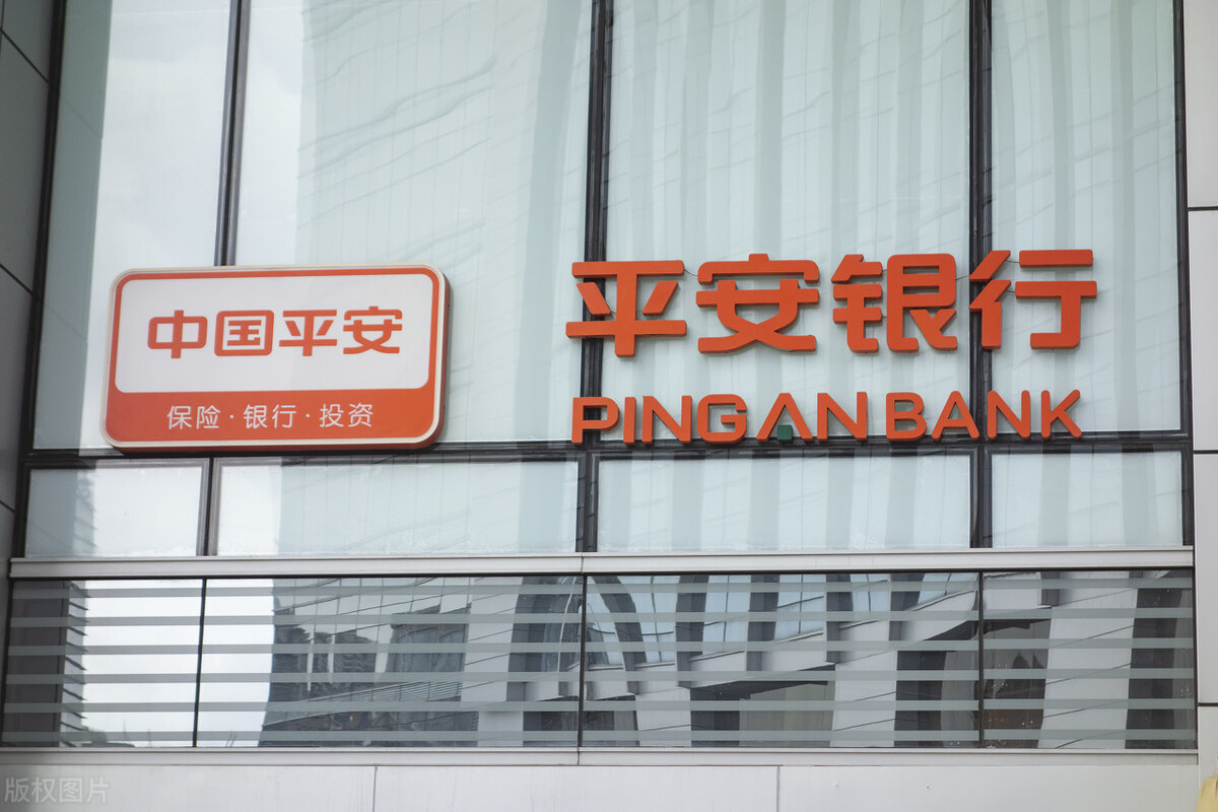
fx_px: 3383
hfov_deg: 20.4
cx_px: 609
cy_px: 406
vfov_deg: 13.7
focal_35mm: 100
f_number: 4.9
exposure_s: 1/640
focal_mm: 37.1
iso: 200
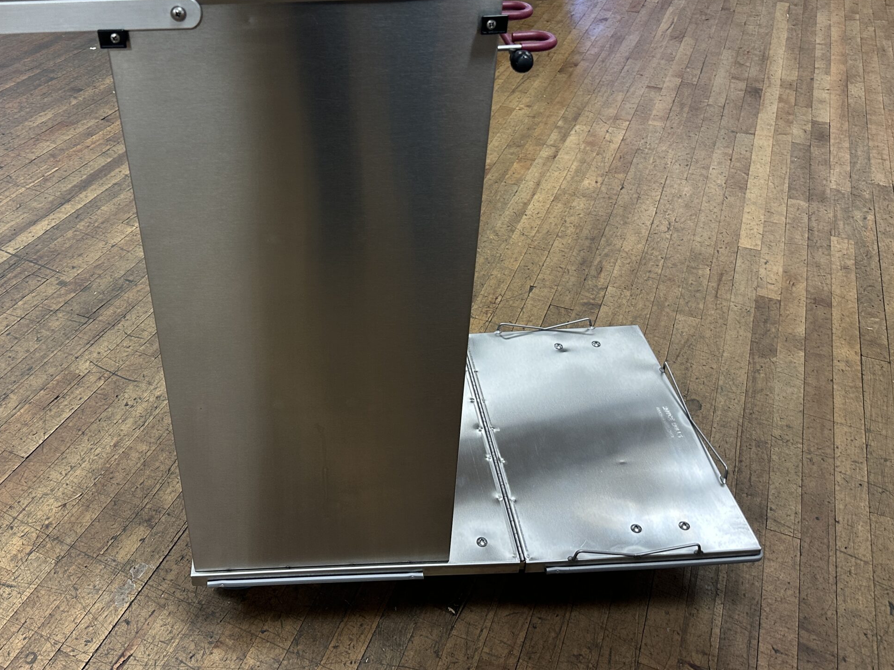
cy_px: 254
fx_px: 826
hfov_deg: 56.0
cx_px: 326
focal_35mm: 32
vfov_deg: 43.8
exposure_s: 1/60
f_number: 1.78
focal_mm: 6.86
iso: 160
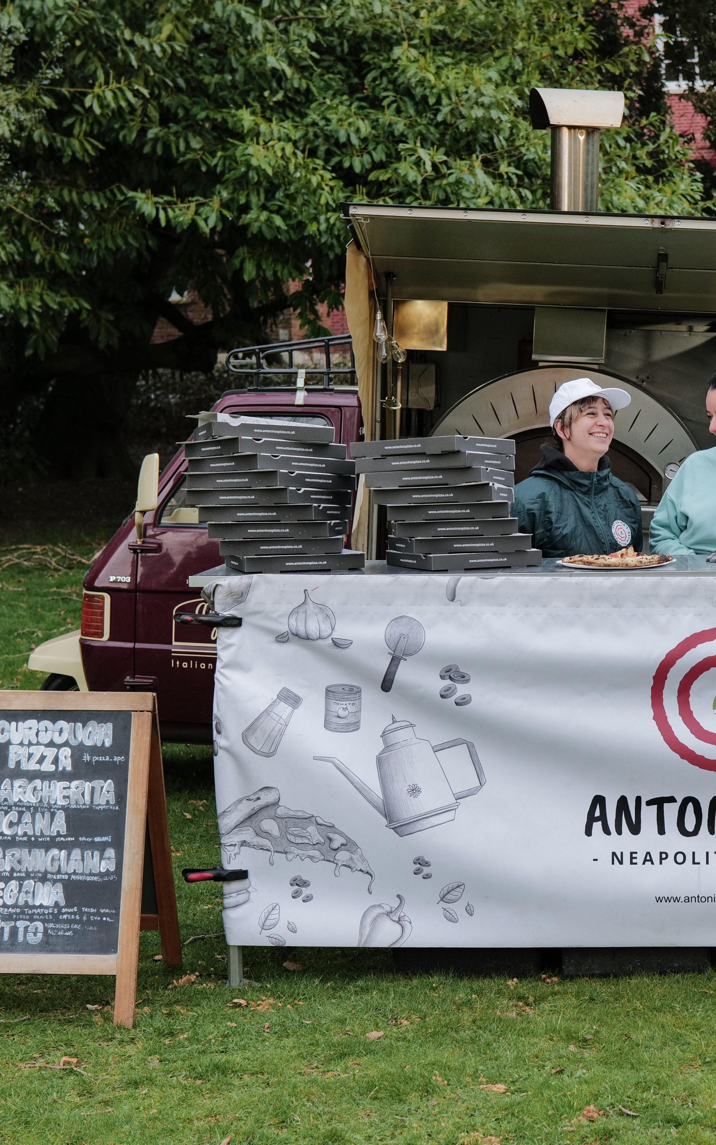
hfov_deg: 16.7
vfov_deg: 26.8
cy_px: 572
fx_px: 2404
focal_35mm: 77
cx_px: 651
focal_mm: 50
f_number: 4.5
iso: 800
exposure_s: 1/320
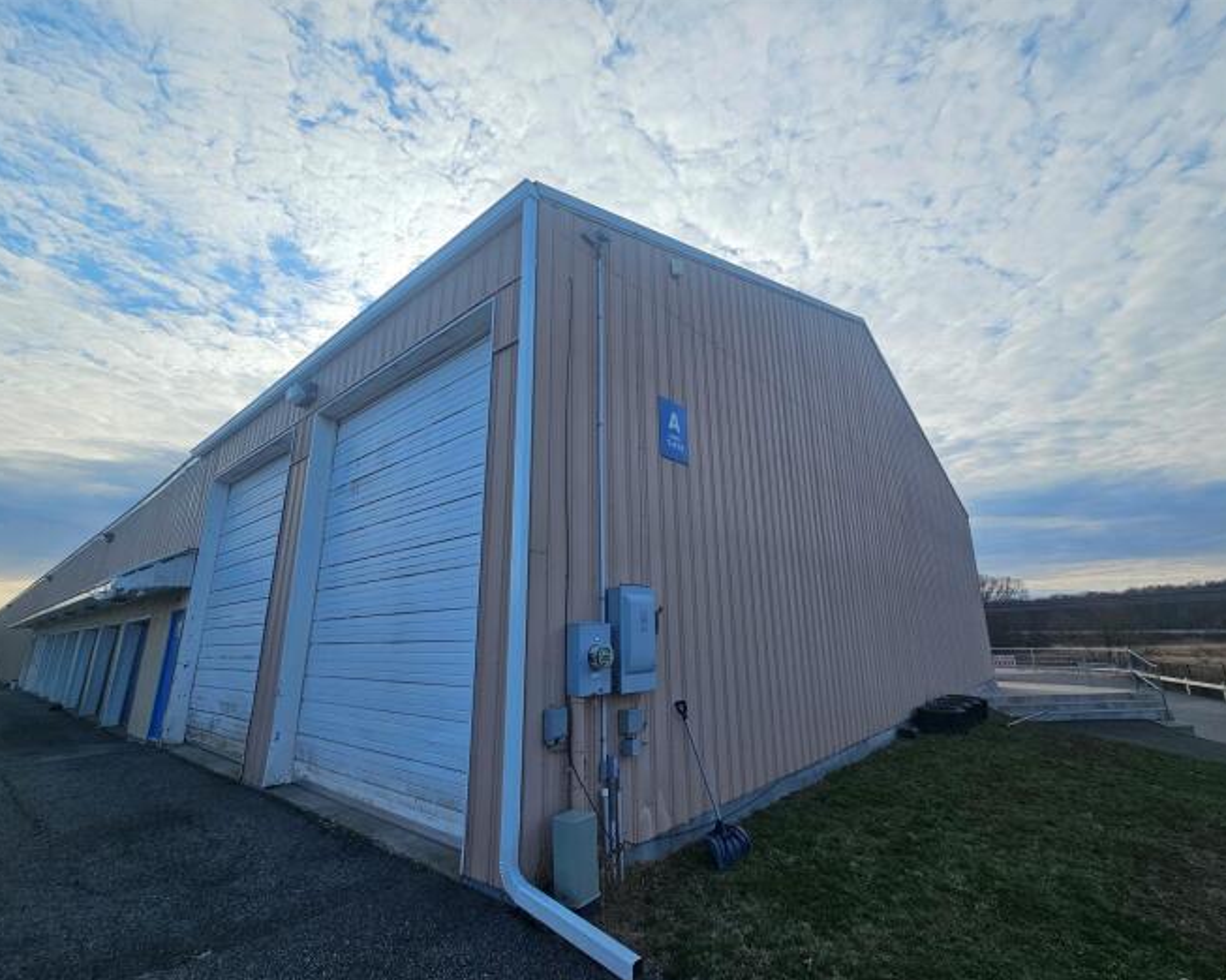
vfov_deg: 88.0
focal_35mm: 14
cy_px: 496
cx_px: 635
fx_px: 508
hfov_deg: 100.7
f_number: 2.2
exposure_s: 1/2503
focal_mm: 2.2
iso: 50
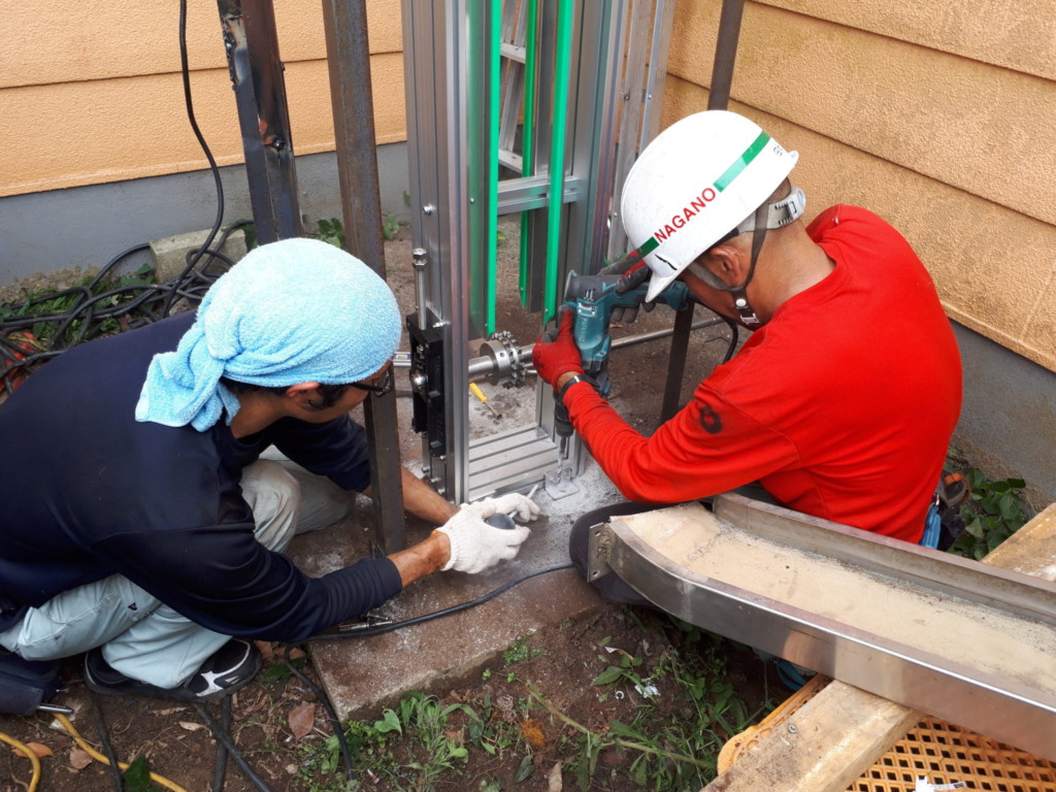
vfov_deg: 51.4
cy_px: 396
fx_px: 824
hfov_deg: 65.3
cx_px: 528
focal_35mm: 27
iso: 40
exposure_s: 1/178
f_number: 1.9
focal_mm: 3.6
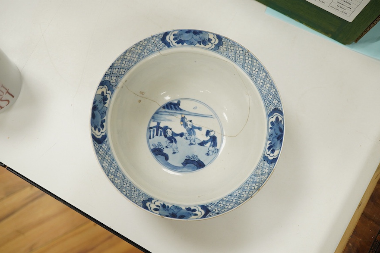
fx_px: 486
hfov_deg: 42.7
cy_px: 127
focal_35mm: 46
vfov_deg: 29.3
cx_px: 190
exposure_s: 1/125
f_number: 8
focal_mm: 30
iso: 1250
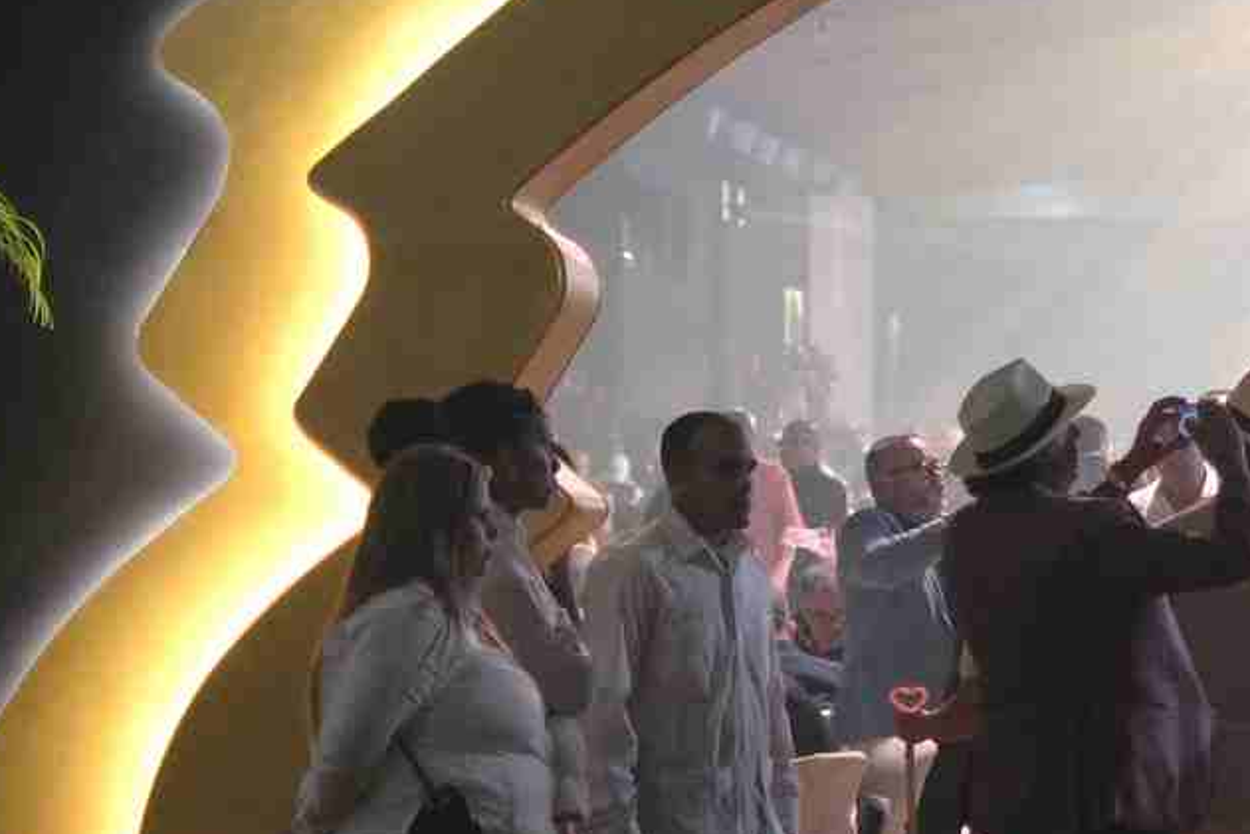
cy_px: 692
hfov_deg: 11.7
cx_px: 1432
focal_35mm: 172
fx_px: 5973
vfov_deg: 8.0
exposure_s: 1/160
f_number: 1.4
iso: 1250
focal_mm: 35
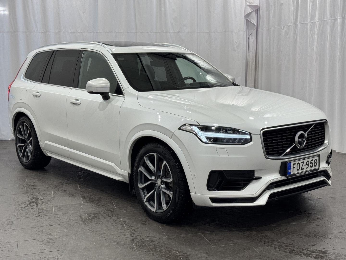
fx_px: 480
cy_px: 130
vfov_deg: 30.3
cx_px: 173
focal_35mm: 48
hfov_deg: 39.7
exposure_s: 1/141
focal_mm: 6.76
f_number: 1.78
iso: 50
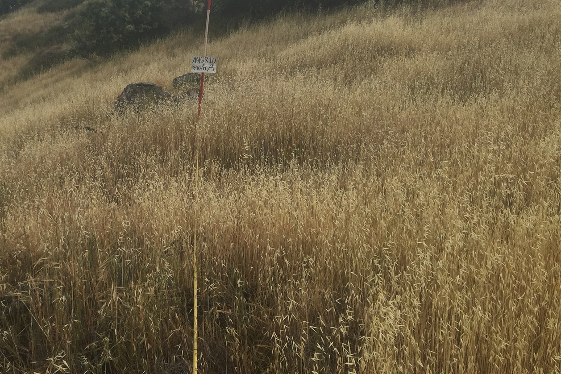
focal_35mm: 48
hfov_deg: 40.6
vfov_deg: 28.0
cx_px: 190
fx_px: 748
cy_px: 148
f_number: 2.2
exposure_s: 1/1508
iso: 25
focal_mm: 4.15
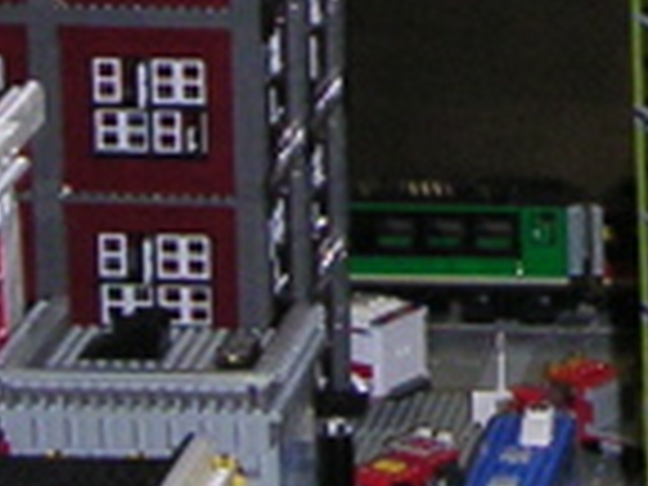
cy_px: -364
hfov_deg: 9.1
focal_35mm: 211
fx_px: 3950
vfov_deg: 6.9
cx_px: 981
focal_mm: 6
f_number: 2.8
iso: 160
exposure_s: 1/45
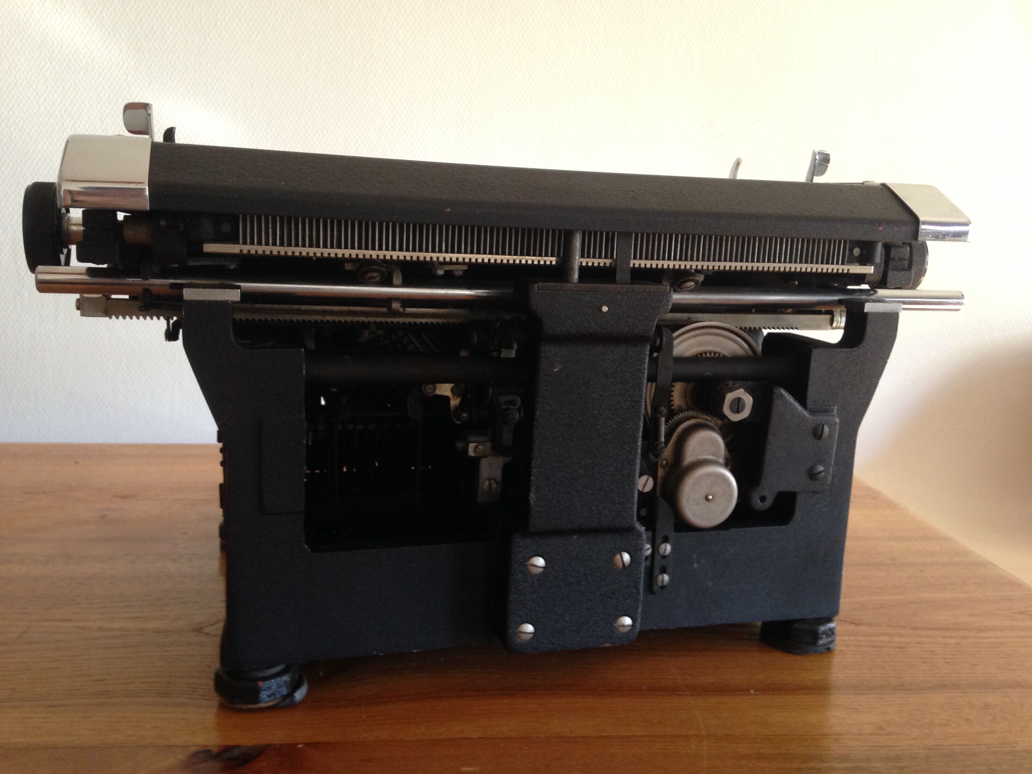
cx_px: 516
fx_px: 984
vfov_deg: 42.9
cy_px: 387
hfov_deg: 55.4
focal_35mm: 33
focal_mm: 4.12
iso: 200
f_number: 2.4
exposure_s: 1/20
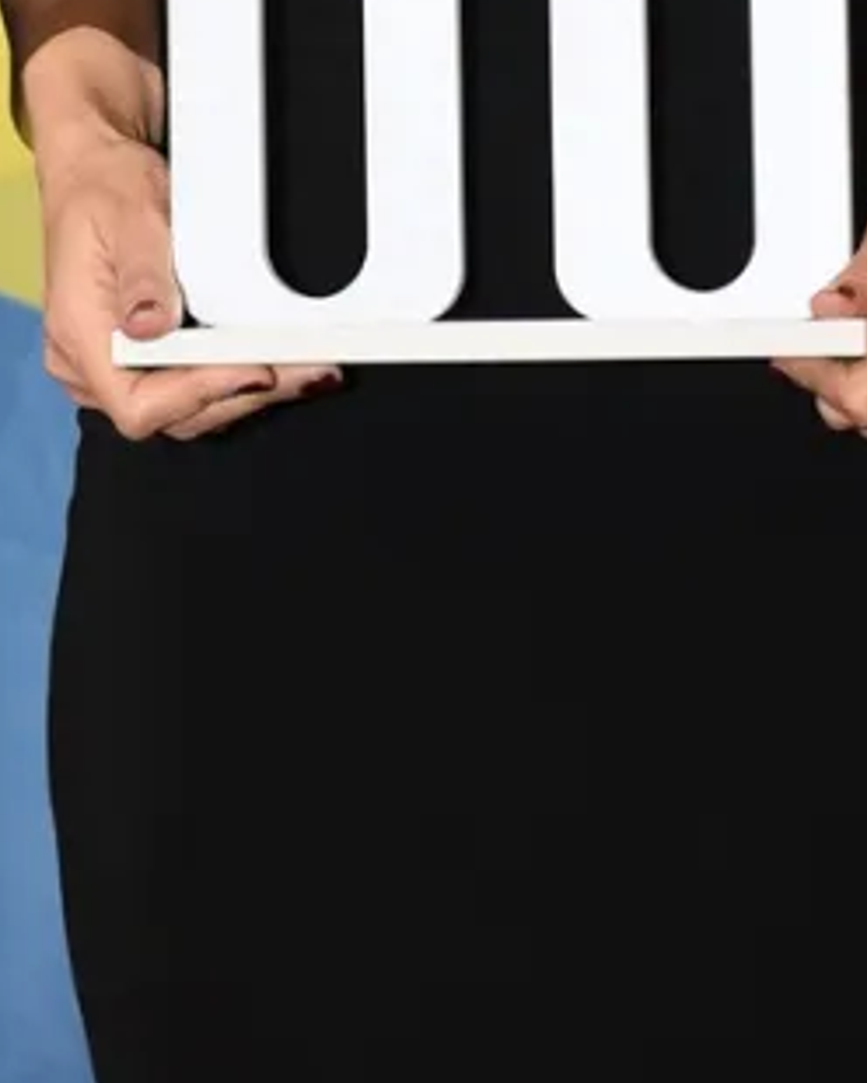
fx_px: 6864
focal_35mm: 214
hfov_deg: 7.2
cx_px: 573
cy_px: -272
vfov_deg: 8.9
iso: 1600
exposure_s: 1/125
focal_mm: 62
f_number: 3.5
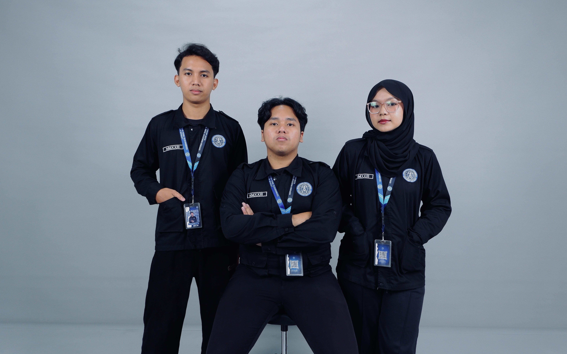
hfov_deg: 62.9
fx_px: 464
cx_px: 286
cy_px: 175
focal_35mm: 30
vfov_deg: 41.8
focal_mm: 19.2
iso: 1600
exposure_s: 1/100
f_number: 4
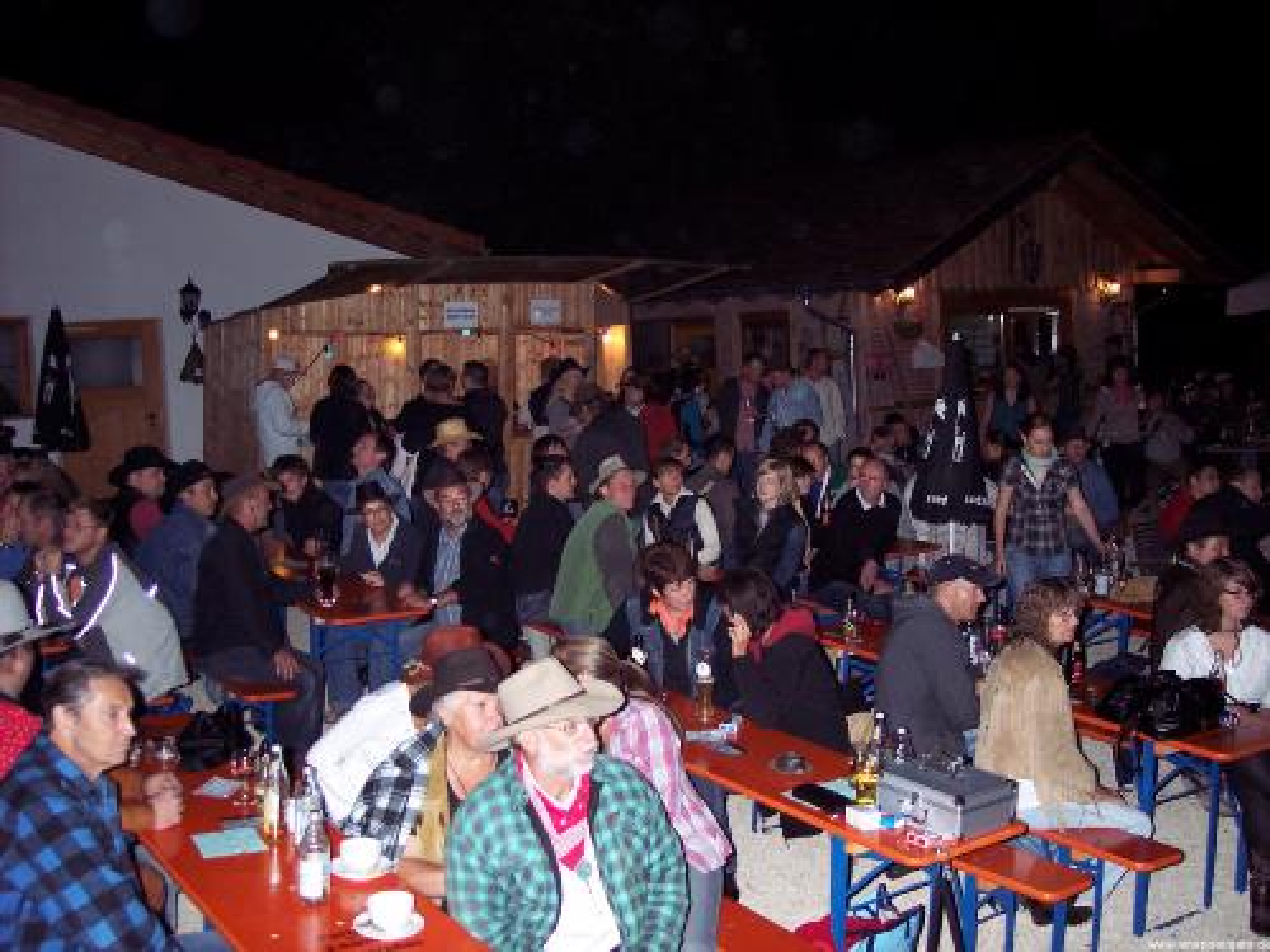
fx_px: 1431
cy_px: 476
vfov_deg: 36.8
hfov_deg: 47.9
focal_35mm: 39
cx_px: 635
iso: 140
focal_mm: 8
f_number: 2.8
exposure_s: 1/60
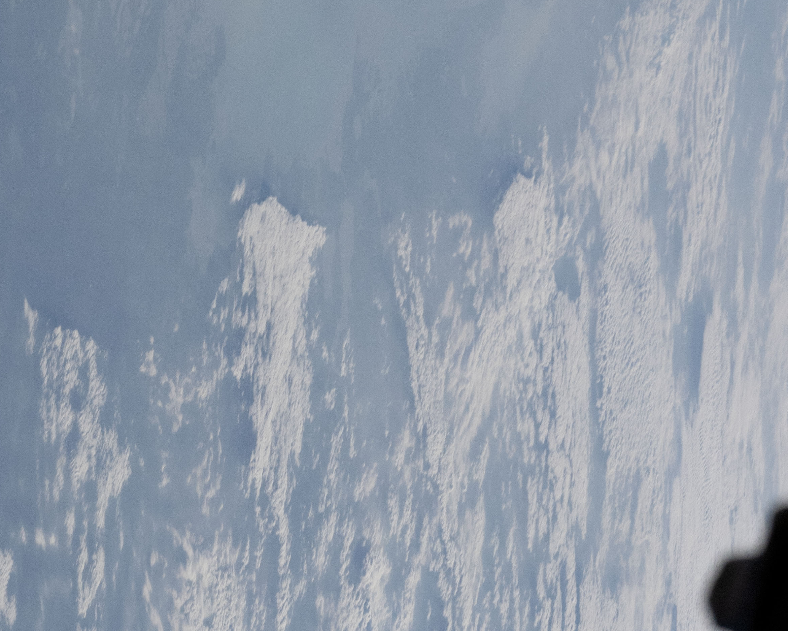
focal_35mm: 662
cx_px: 42
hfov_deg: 2.9
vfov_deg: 2.3
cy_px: -225
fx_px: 15440
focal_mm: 200
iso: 800
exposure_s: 1/6400
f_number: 8
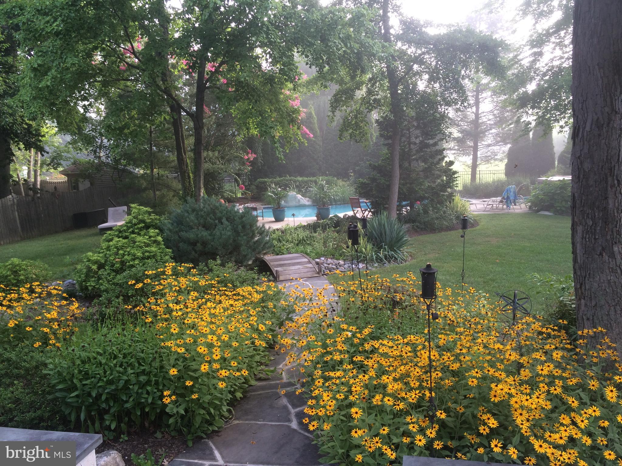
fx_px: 521
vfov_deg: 48.2
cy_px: 233
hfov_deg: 61.7
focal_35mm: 29
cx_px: 311
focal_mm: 4.15
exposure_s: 1/60
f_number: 2.2
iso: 40
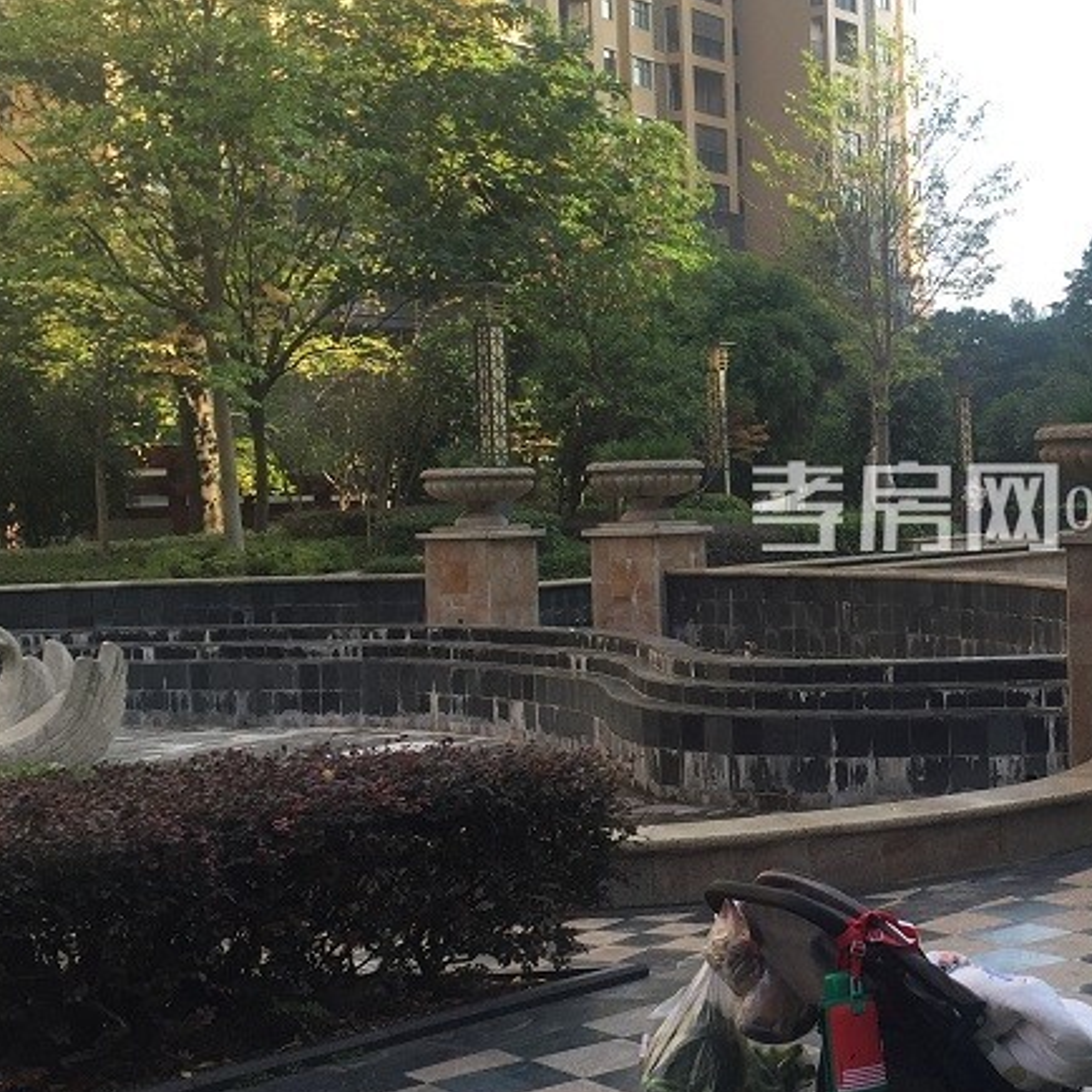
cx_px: 1074
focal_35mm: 59
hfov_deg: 27.5
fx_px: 2106
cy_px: 521
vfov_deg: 29.1
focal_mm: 4.15
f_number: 2.2
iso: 32
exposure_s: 1/377
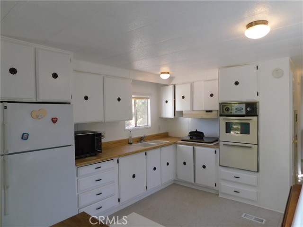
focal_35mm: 23
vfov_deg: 58.9
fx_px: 201
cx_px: 152
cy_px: 114
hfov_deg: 73.9
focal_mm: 4
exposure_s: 1/50
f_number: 3
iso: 125
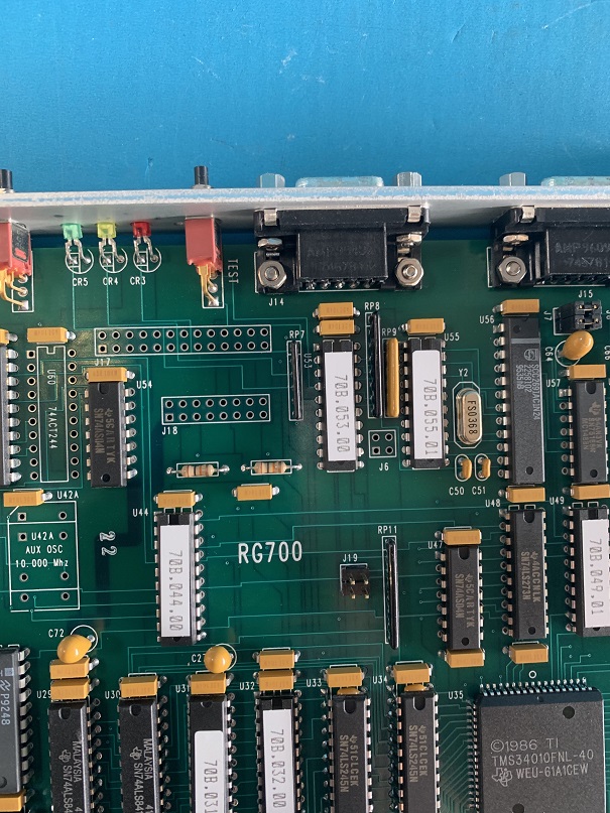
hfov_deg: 53.1
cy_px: 406
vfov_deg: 67.3
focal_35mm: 26
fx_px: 611
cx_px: 305
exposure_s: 1/60
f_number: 1.8
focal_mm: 4.25
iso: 250
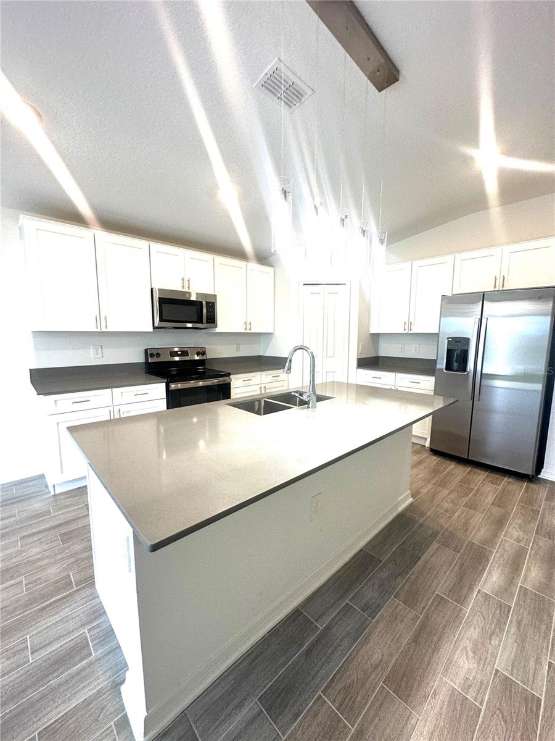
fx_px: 299
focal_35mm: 14
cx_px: 278
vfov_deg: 102.1
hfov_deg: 85.7
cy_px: 370
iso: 125
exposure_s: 1/120
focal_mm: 2.22
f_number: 2.2
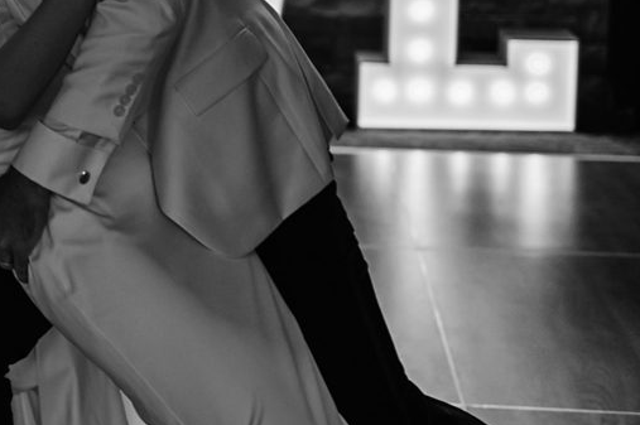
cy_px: 0
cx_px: 4
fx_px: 1723
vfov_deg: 13.9
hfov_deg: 20.4
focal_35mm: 97
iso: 1600
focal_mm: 48
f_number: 2.8
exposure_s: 1/200
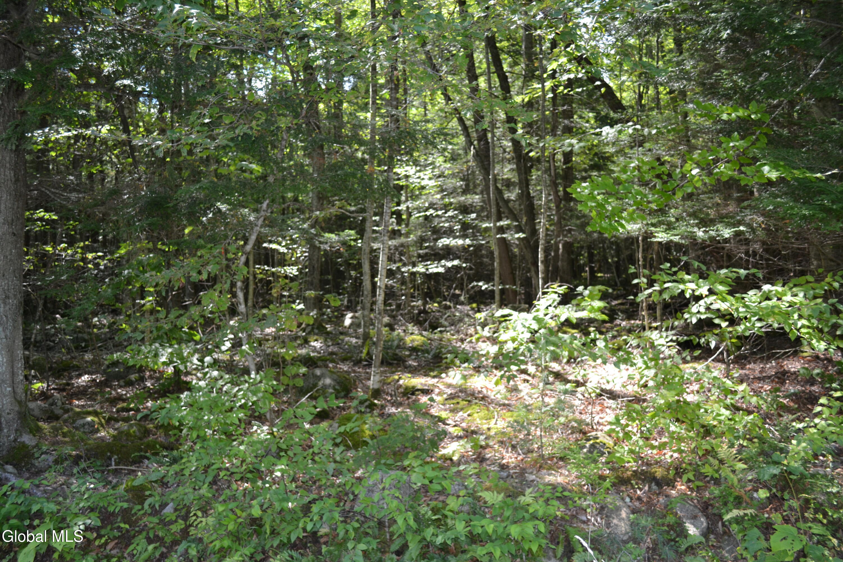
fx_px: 702
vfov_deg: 43.6
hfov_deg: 61.9
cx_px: 422
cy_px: 281
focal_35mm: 30
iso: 220
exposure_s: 1/125
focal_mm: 20
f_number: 4
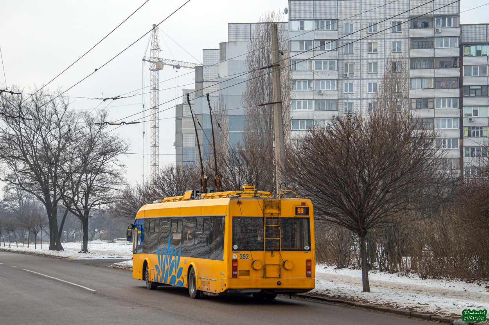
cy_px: 162
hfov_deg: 26.0
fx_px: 1059
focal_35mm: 78
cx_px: 244
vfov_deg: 17.5
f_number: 7.1
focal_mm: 52
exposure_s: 1/640
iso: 200
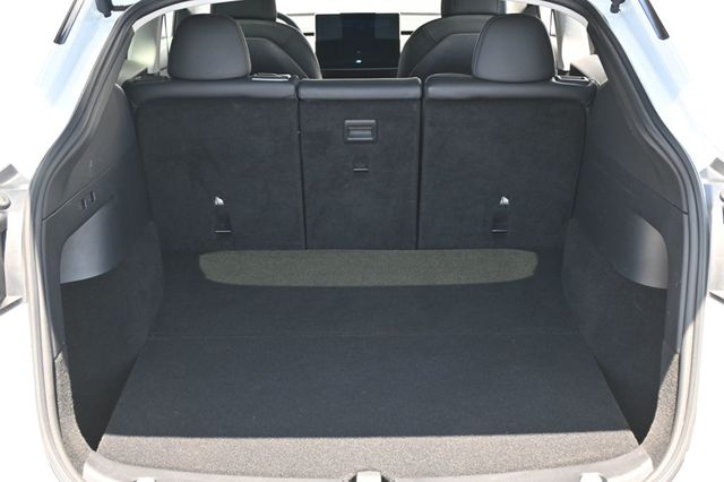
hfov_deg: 41.7
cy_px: 241
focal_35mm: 47
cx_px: 362
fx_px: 950
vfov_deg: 28.5
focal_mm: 31.5
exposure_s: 1/125
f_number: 5
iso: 450
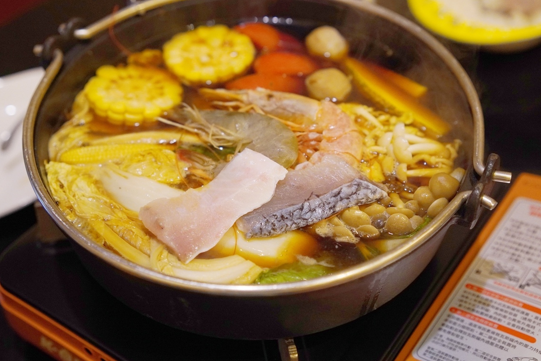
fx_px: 789
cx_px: 286
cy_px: 180
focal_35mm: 53
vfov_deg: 25.7
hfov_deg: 37.8
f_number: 2.2
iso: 1600
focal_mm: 33
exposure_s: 1/160
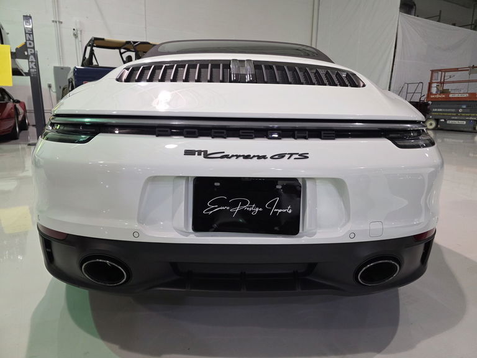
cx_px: 238
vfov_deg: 58.9
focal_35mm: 23
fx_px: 317
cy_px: 179
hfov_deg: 73.9
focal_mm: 6.3
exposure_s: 1/120
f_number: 1.7
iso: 500
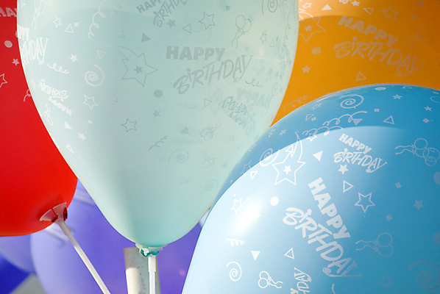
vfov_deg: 7.5
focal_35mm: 183
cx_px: 220
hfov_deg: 11.2
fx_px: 2239
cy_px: 147
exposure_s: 1/500
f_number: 5.6
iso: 100
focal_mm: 122
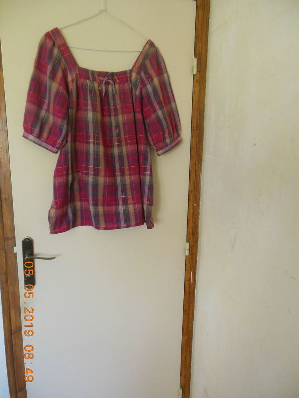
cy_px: 199
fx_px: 288
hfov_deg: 54.9
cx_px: 150
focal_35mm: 25
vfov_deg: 69.4
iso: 400
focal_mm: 4.5
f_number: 3.2
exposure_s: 1/30
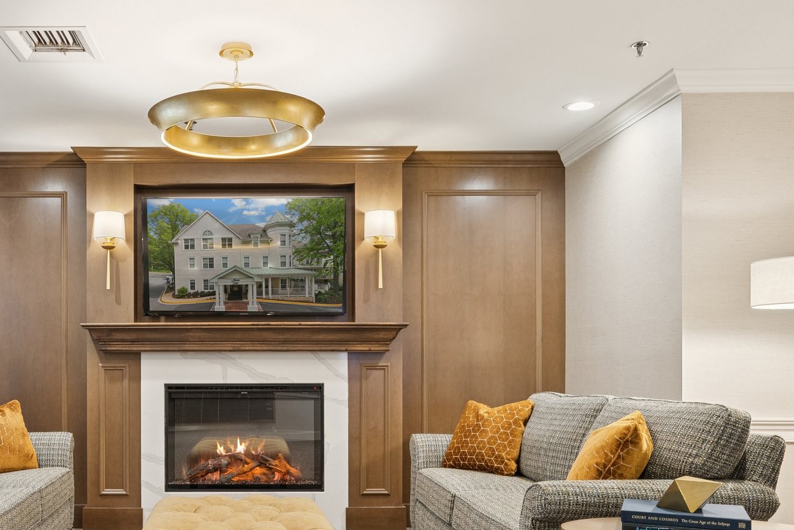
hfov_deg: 51.9
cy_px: 368
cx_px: 249
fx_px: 794
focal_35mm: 36
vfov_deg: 36.4
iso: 640
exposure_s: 1/13
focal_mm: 22
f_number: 7.1
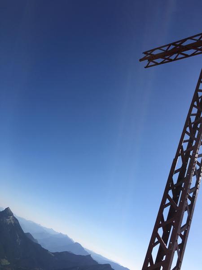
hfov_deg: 48.2
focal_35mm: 29
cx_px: 101
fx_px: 226
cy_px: 135
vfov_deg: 61.7
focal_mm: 4.15
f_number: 2.2
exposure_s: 1/2481
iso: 25
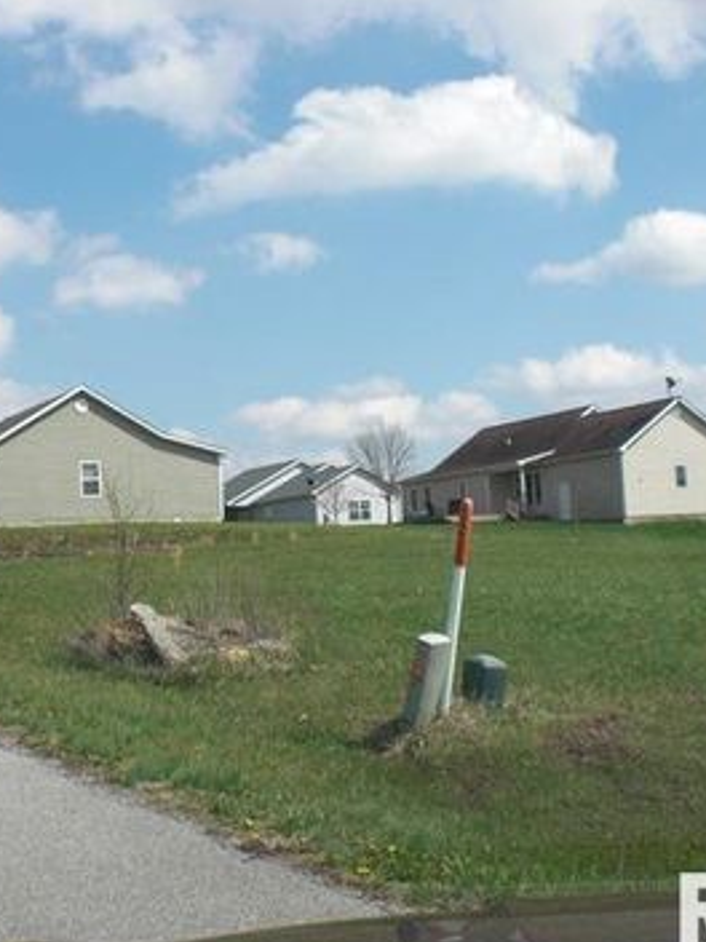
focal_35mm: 54
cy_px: 478
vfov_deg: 35.5
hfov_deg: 27.0
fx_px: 1468
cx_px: 329
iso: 64
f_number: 5.6
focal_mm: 6.3
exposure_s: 1/320
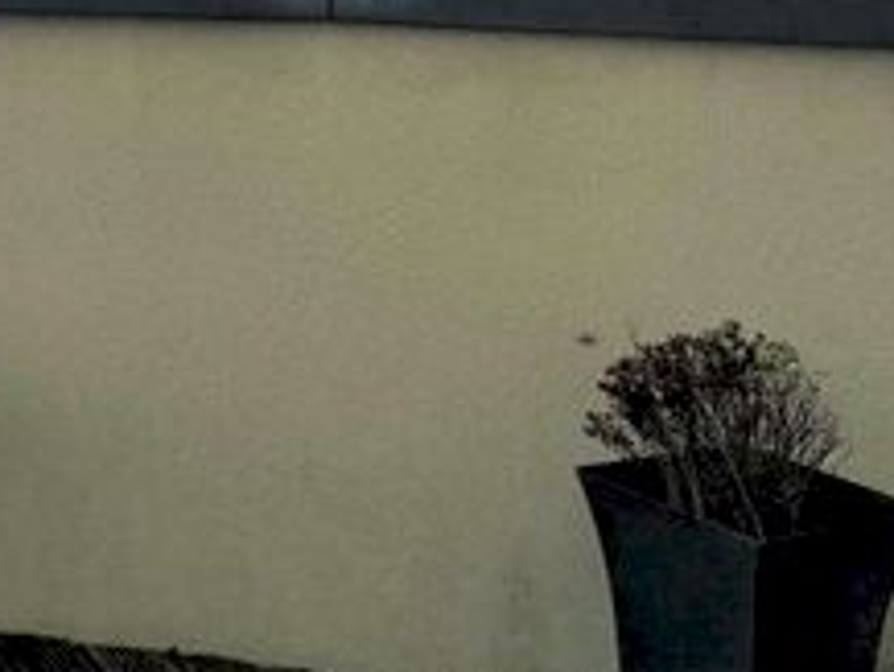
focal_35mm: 84
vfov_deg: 16.6
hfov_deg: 19.6
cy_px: -196
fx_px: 2171
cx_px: -527
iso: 50
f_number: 1.6
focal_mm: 5.1
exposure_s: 1/3745
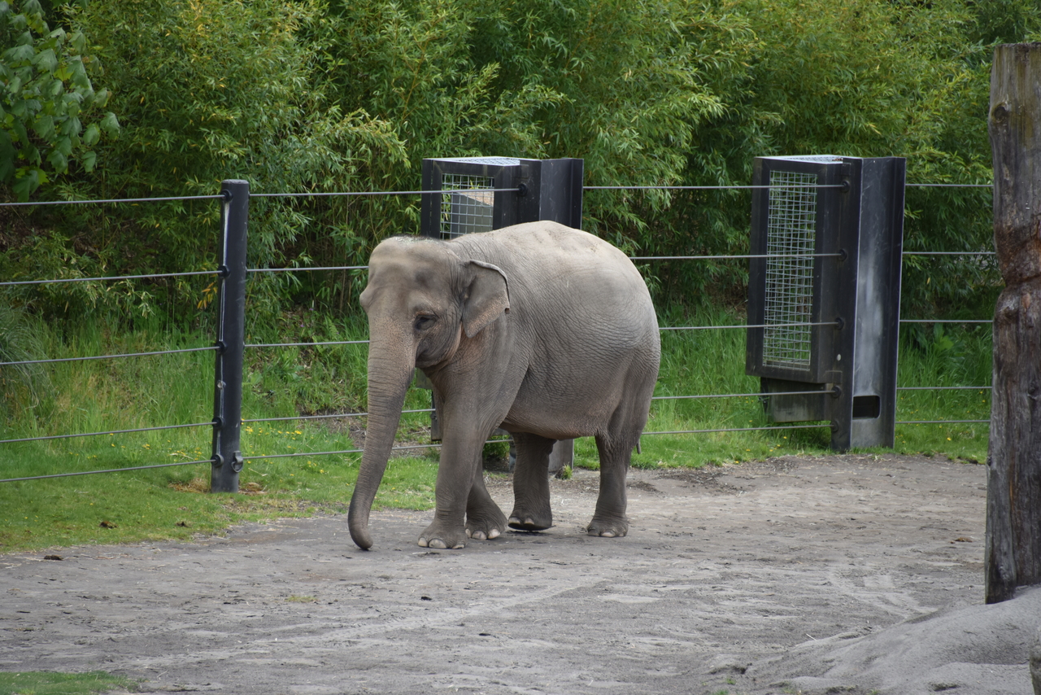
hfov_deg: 6.9
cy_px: 348
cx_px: 520
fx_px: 8676
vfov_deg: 4.6
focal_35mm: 300
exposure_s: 1/640
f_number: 5.6
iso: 500
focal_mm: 300
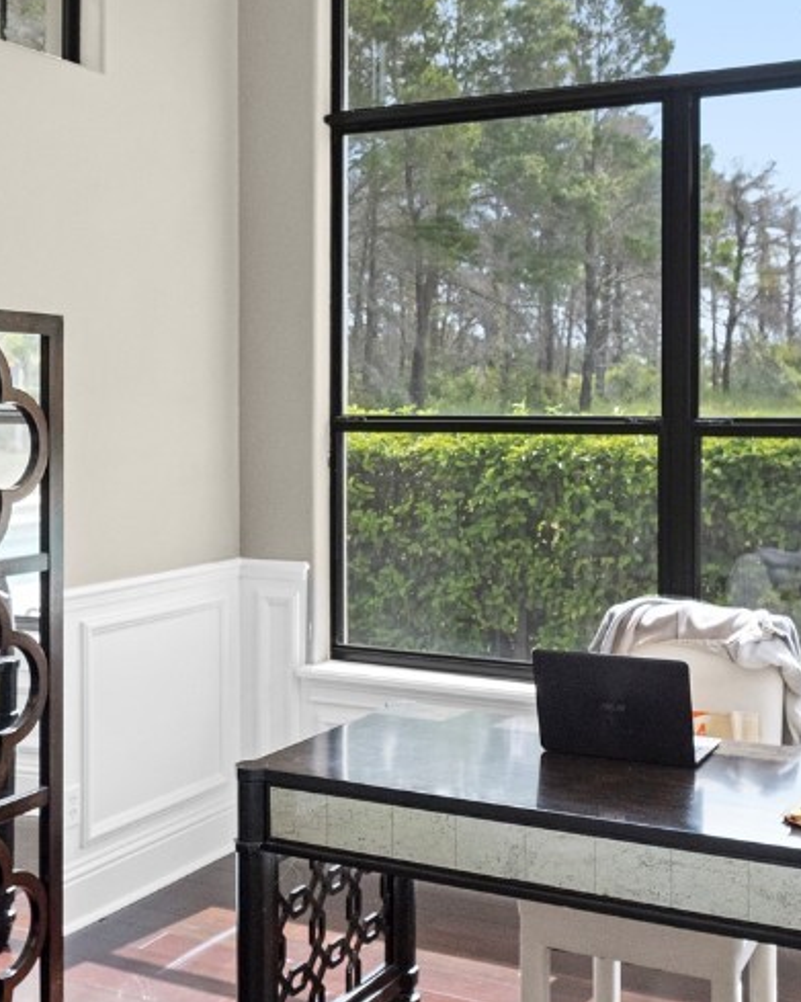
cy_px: 432
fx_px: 1334
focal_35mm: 45
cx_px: 383
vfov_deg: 41.1
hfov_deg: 33.4
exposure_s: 1/1000
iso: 1600
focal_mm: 11
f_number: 2.8
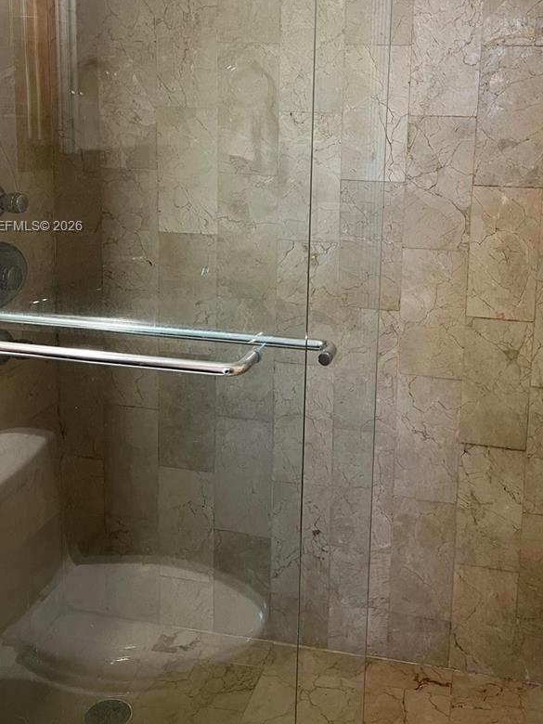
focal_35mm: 40
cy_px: 227
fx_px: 837
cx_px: 329
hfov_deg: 35.8
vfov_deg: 45.9
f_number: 1.5
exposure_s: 1/60
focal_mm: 5.7
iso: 160
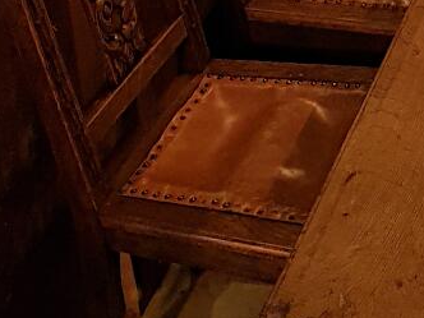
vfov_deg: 14.1
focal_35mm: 94
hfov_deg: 19.3
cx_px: 548
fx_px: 1151
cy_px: -238
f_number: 1.7
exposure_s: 1/10
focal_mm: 4.2
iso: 250
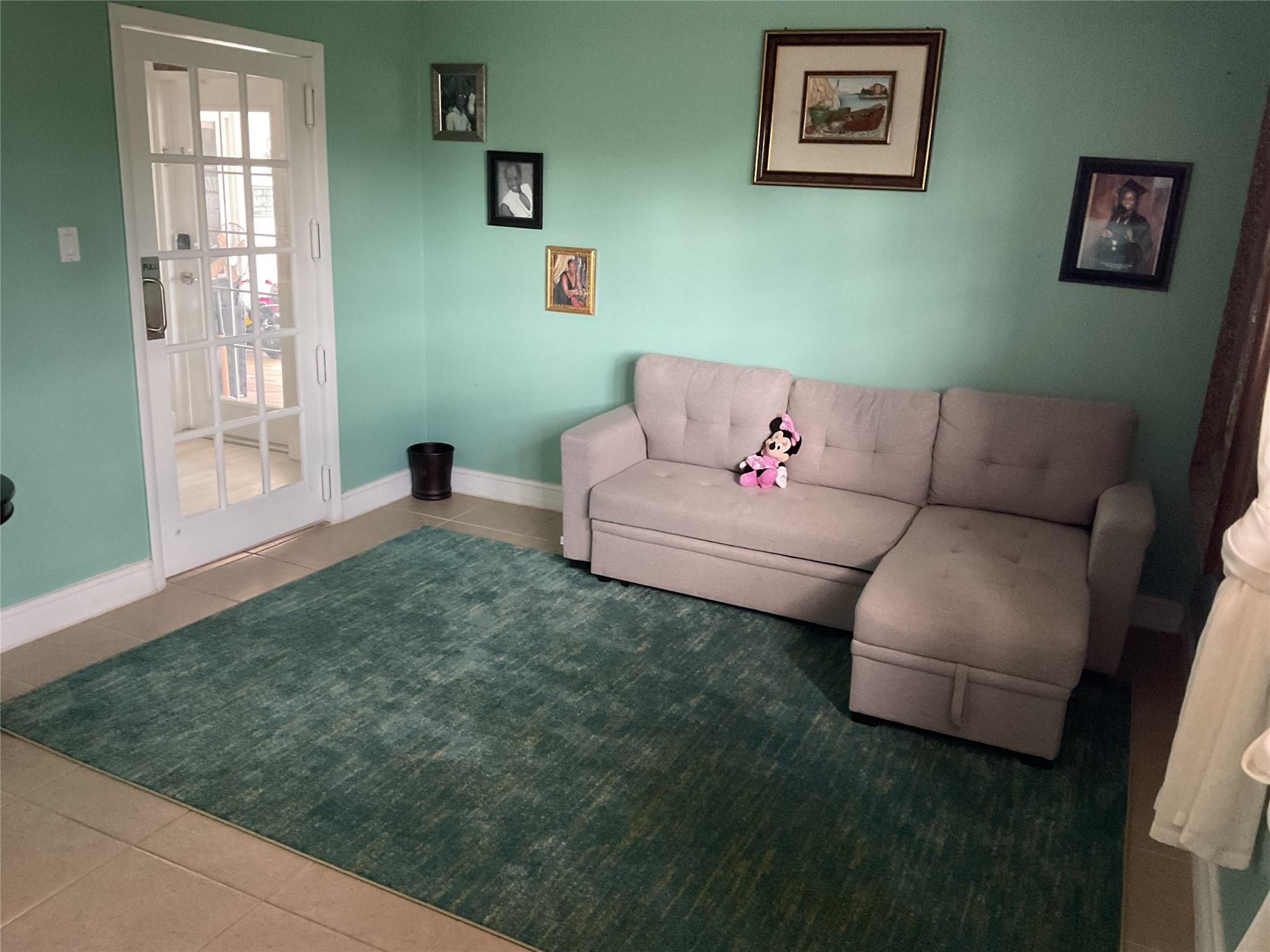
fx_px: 1064
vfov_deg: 48.2
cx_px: 635
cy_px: 476
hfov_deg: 61.7
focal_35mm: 29
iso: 320
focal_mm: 3
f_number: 1.8
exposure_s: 1/40
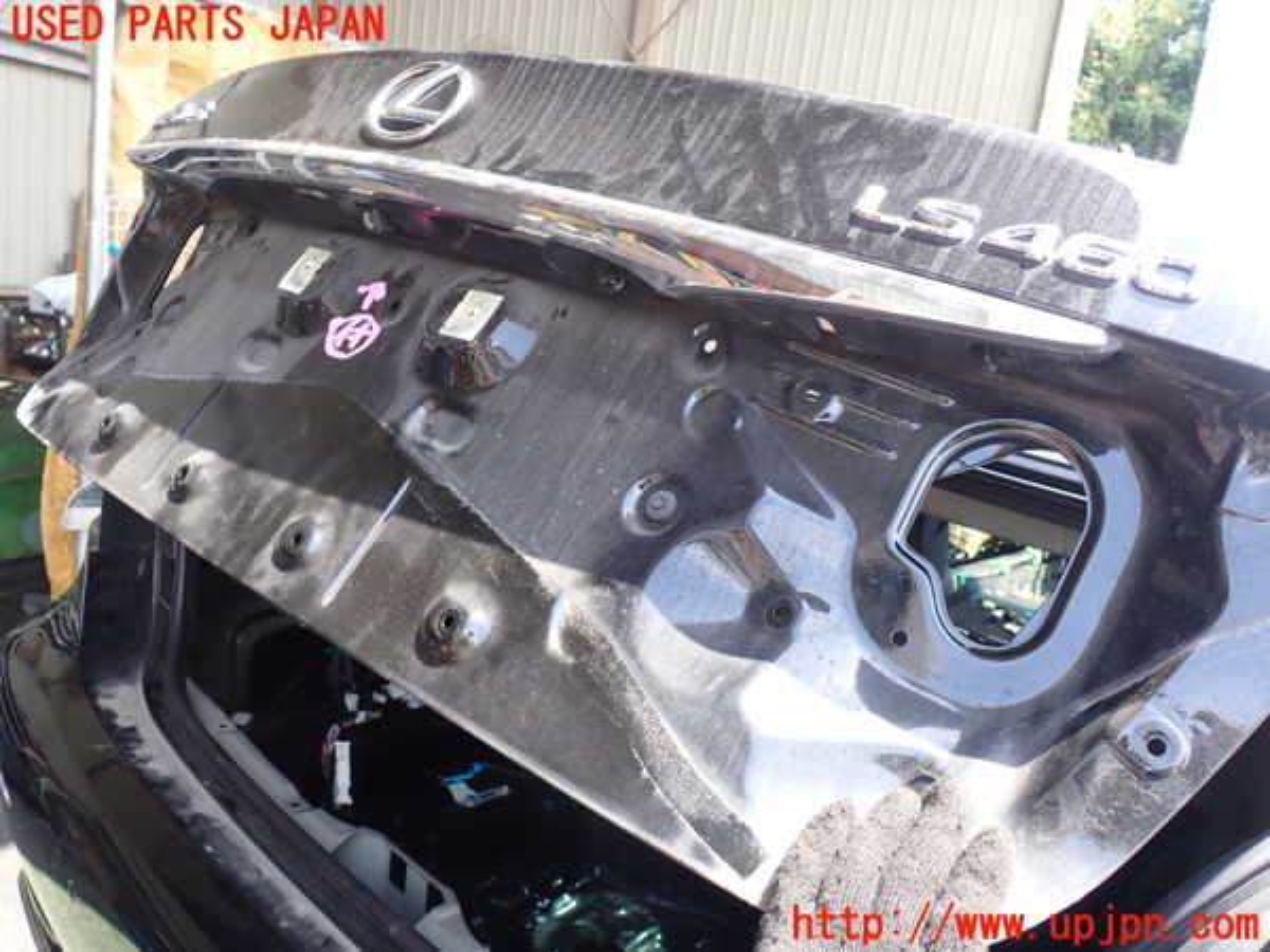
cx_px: 635
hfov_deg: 60.0
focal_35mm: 30
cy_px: 476
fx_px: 1101
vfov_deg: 46.8
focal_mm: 5.4
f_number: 3.2
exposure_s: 1/60
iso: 100
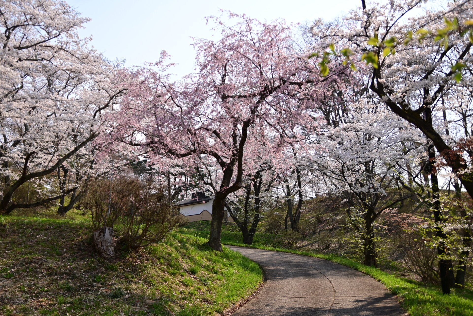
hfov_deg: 53.1
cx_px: 236
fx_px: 473
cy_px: 158
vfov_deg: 36.9
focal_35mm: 36
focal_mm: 24
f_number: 3.5
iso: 160
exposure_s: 1/1600
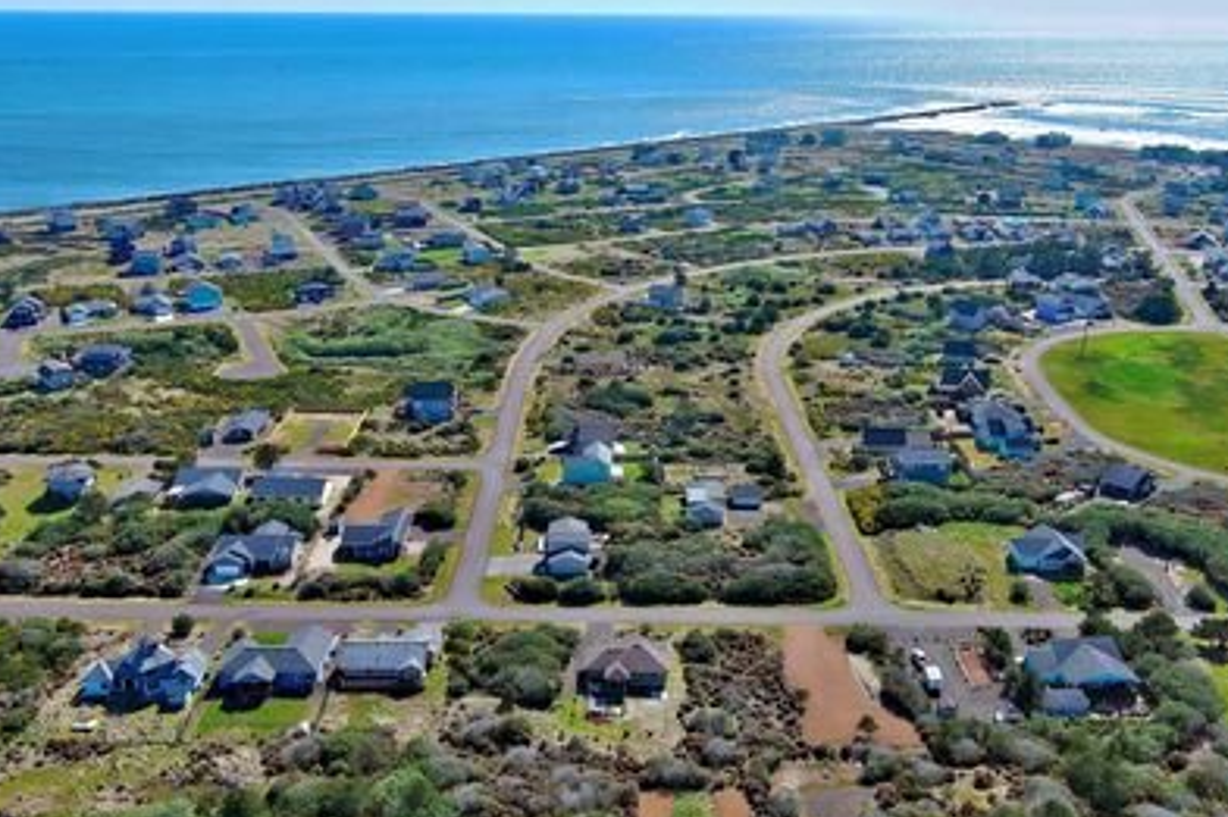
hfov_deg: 51.9
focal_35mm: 37
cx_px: 605
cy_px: 452
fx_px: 1262
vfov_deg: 35.9
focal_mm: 10.57
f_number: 2.8
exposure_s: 1/1357
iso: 100
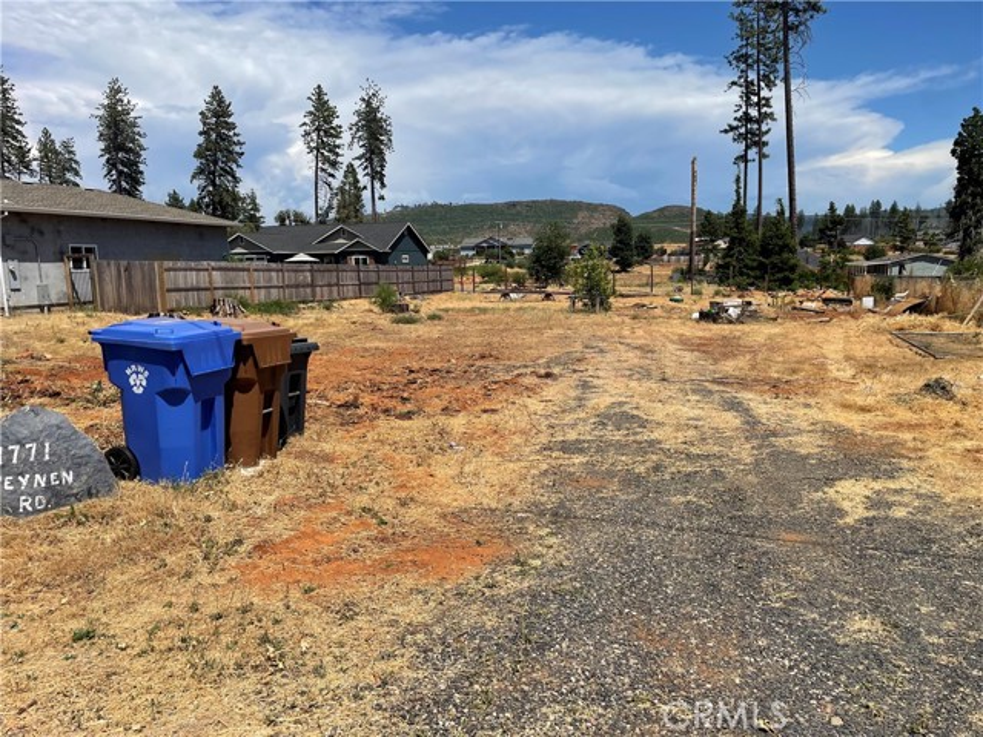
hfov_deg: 67.3
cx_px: 492
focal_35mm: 26
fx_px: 738
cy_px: 368
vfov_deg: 53.1
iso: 32
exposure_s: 1/5291
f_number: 1.6
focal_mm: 4.2
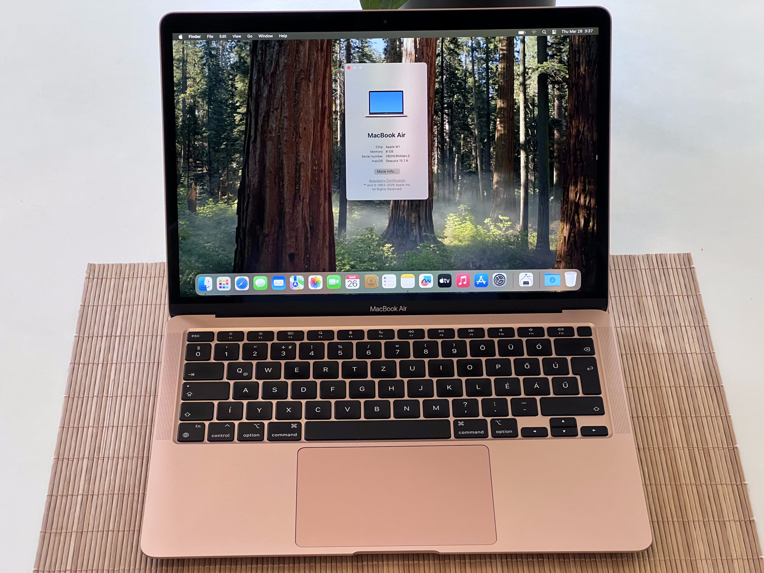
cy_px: 286
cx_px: 382
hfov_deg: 25.3
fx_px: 1699
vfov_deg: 19.1
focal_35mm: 77
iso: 200
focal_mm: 9
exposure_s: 1/90
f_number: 2.8
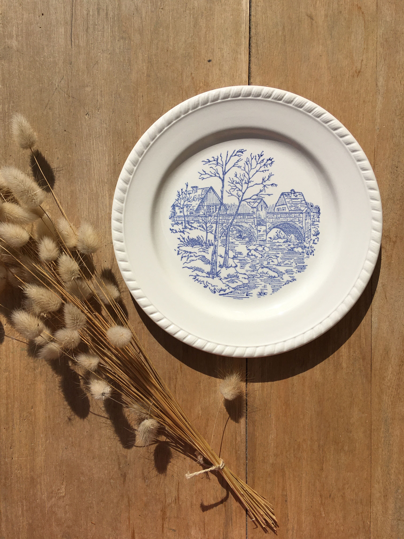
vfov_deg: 61.7
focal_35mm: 29
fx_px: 451
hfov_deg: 48.2
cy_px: 270
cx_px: 202
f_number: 2.2
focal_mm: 4.15
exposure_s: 1/4808
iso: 25
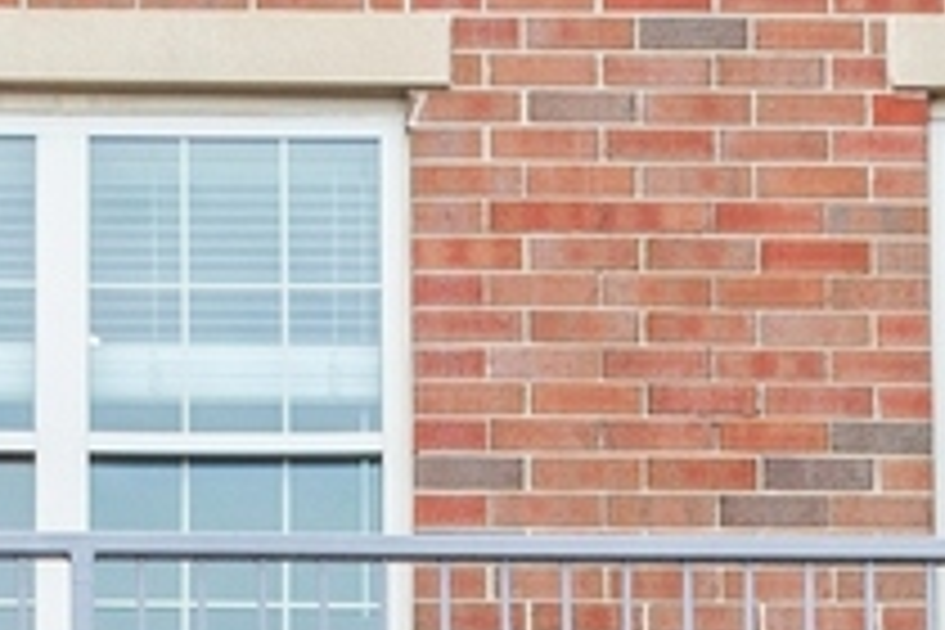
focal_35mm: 247
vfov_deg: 5.2
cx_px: 34
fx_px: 6483
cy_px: 2084
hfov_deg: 8.3
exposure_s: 1/80
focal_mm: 32
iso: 200
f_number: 8
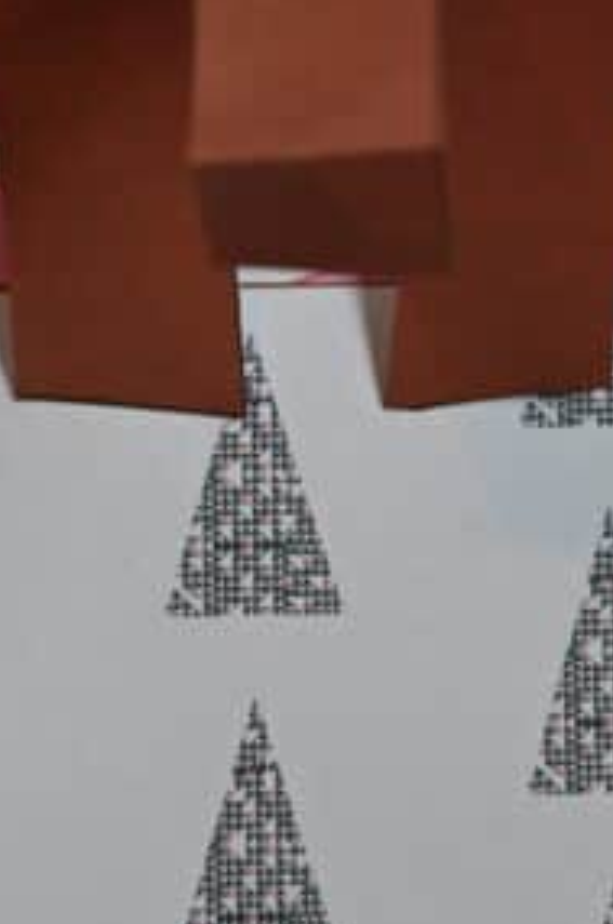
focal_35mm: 259
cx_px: 397
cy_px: -324
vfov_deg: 7.9
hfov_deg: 5.3
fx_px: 6639
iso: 1600
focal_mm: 72
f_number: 5
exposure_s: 1/125
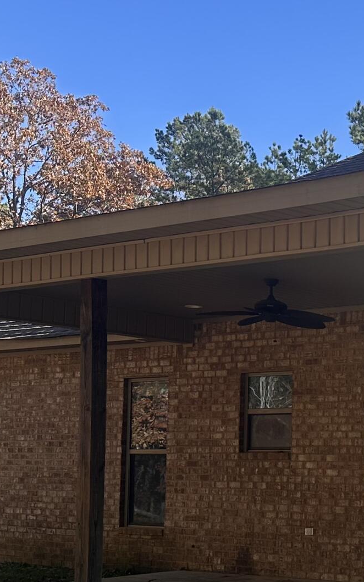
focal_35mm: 72
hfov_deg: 16.8
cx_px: 510
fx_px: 1143
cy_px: 406
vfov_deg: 28.3
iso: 80
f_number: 1.78
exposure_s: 1/1751
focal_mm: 6.86
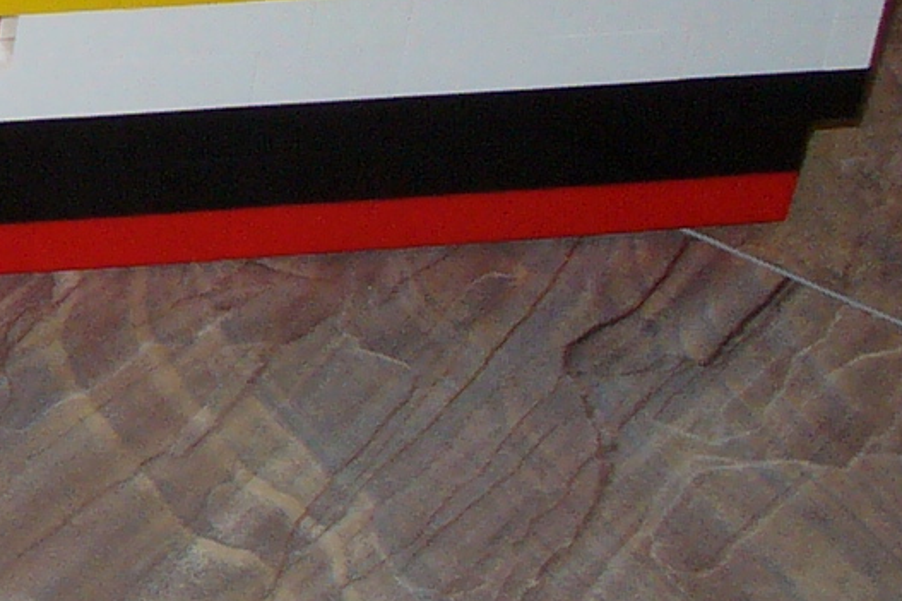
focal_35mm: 187
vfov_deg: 7.3
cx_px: -1136
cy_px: -67
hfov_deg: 9.9
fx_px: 4684
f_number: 2.8
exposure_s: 1/60
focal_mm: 6.1
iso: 100
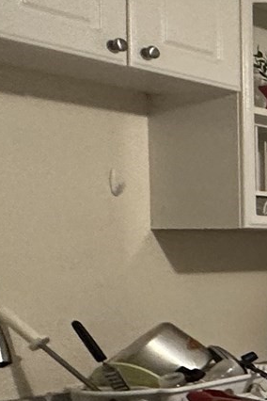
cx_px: 845
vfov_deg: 28.6
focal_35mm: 70
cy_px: 276
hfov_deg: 10.8
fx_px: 779
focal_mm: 2.22
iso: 320
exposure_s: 1/60
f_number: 2.2
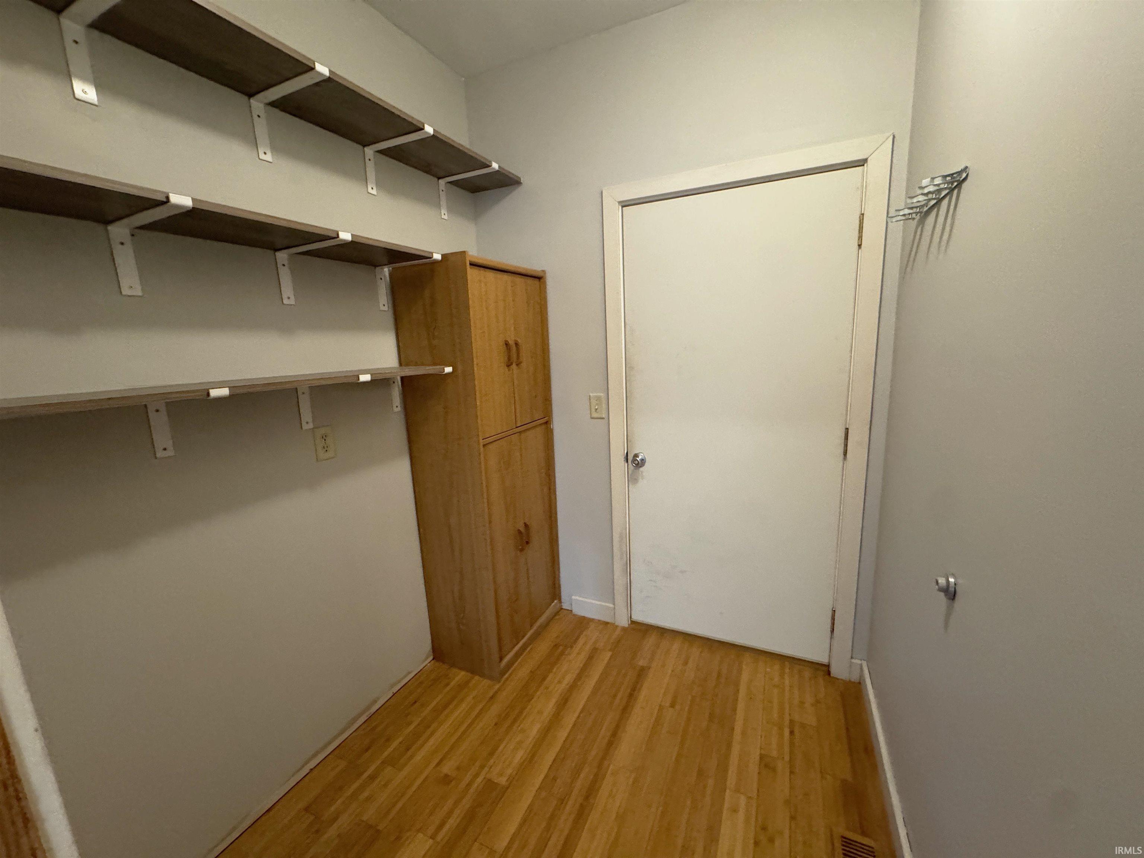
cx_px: 572
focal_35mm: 14
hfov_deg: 102.1
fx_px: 463
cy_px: 429
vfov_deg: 85.7
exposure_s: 1/60
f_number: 2.2
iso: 1000
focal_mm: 2.22
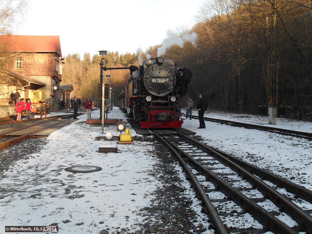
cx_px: 156
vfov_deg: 36.0
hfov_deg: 46.8
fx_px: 361
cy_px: 117
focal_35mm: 40
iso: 100
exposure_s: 1/250
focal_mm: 7
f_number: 3
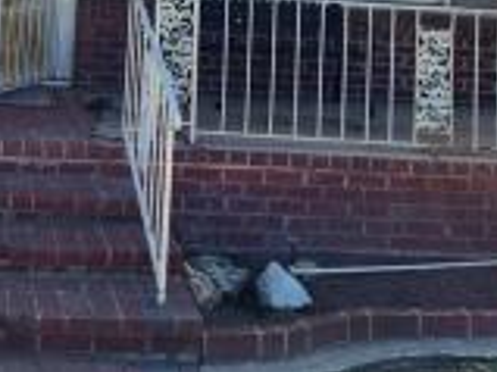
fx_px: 832
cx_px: 66
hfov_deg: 31.9
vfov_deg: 22.9
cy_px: -91
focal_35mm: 58
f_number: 1.8
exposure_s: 1/582
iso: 12
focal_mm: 6.4
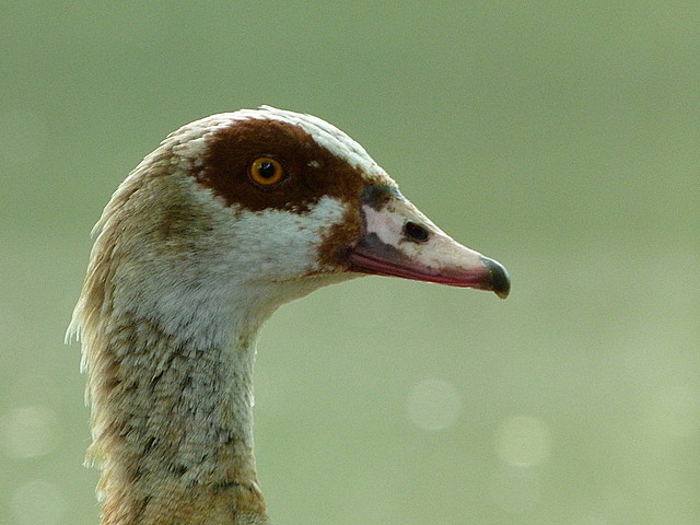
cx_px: 350
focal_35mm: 799
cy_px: 262
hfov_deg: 2.5
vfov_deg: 1.9
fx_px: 16157
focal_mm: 108
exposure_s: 1/125
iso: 320
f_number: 5.2
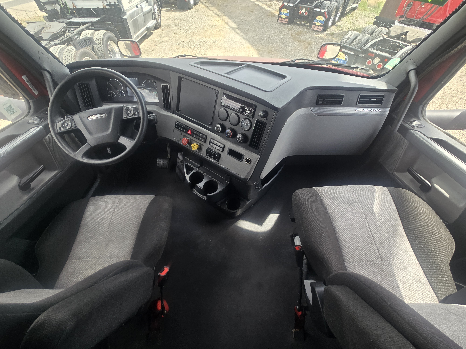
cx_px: 233
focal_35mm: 13
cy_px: 174
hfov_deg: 106.2
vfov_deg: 89.9
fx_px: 175
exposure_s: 1/179
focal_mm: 2.2
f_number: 2.2
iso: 50
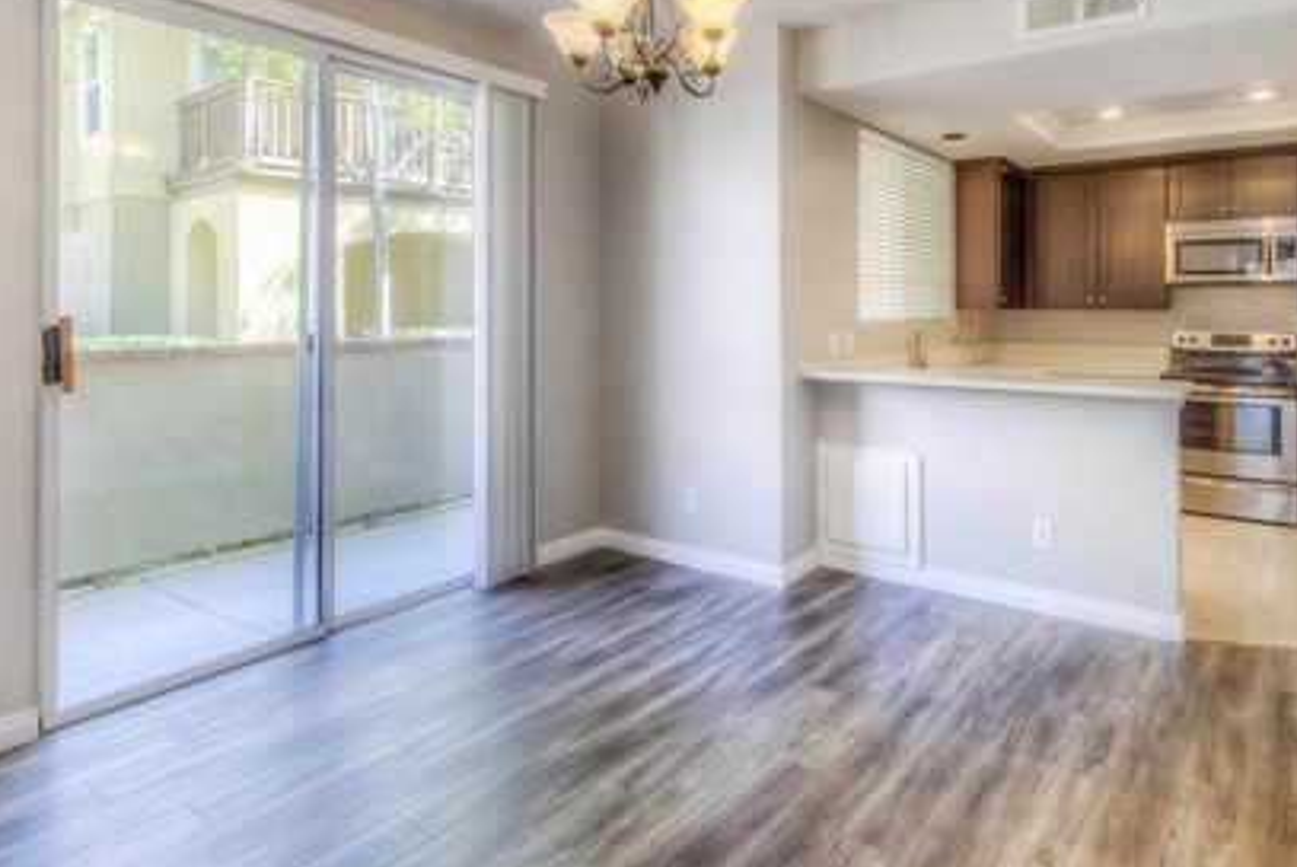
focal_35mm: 22
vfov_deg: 56.3
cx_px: 752
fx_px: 793
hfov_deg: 78.0
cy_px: 301
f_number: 4.5
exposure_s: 1/80
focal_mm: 14
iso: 160
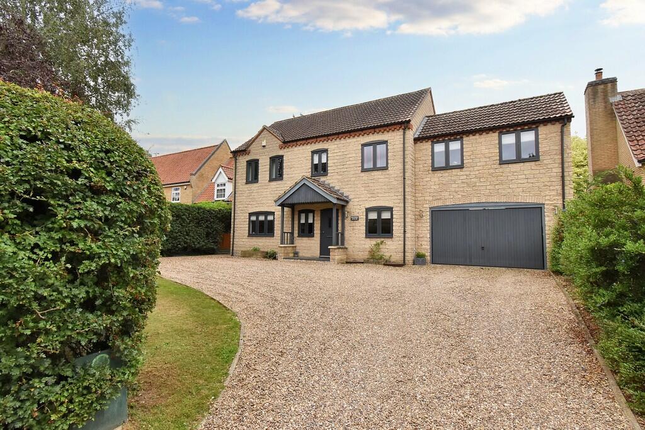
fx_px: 309
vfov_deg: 69.7
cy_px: 215
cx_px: 322
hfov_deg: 92.4
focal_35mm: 17
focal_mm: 11.5
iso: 800
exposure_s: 1/500
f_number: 11
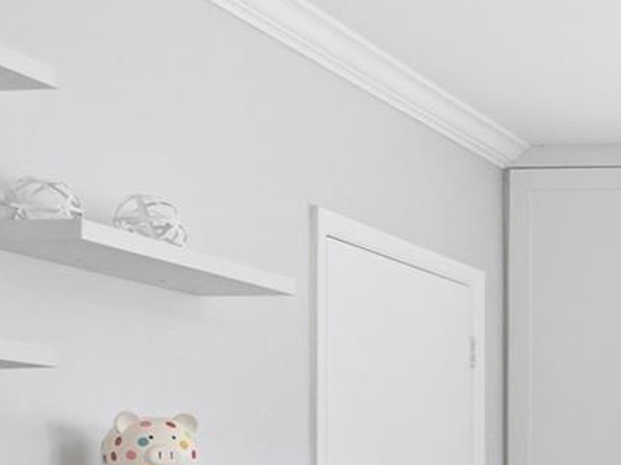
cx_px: 1082
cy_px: 578
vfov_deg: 22.9
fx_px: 1041
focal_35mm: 58
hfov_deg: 22.2
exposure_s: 1/160
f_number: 8
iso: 400
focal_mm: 11
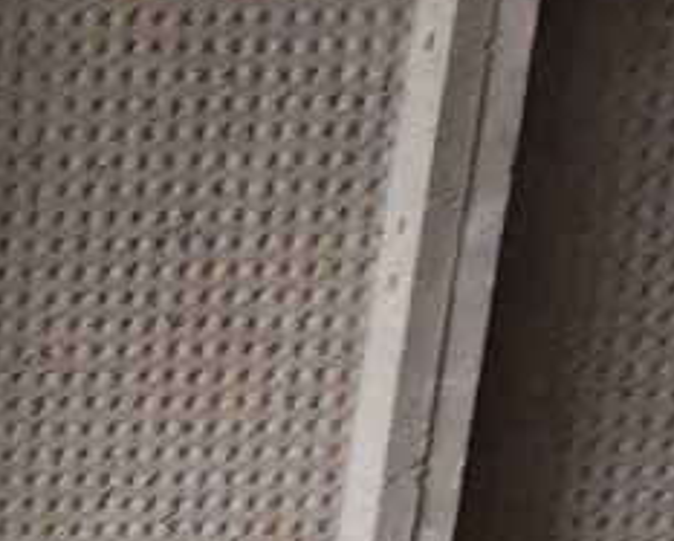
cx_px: -607
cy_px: 1069
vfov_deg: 10.6
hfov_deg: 12.8
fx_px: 2676
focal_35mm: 134
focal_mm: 5.43
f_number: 1.89
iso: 238
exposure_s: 1/33
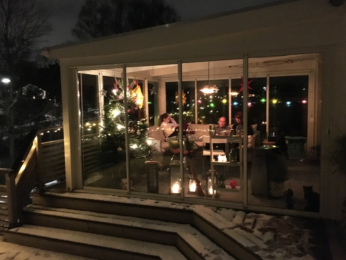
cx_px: 174
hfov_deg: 60.0
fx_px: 300
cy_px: 128
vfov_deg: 46.8
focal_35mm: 30
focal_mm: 4.15
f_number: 2.2
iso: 1600
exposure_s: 1/17
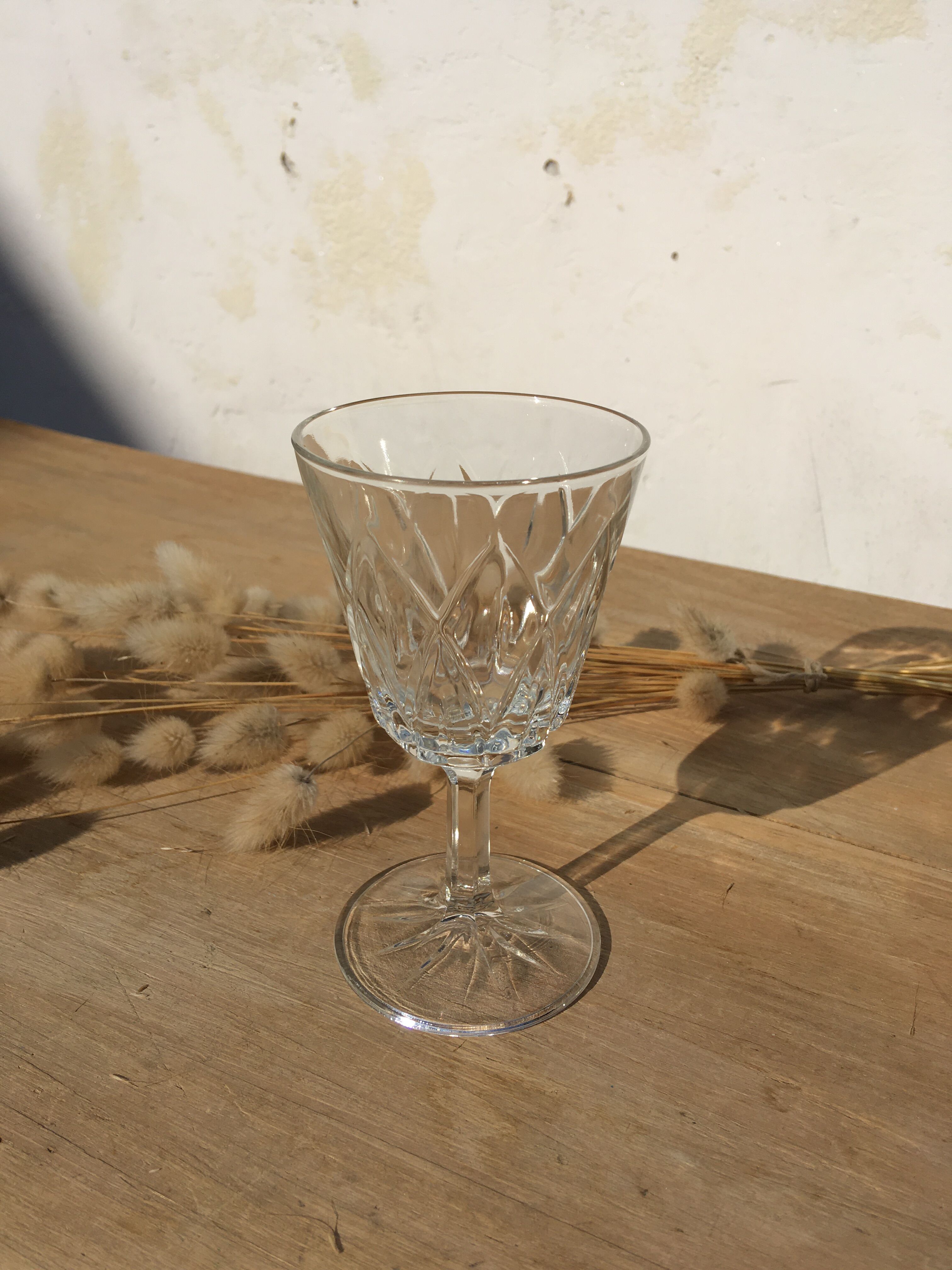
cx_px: 476
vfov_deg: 61.7
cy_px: 635
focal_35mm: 29
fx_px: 1063
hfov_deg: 48.2
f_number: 2.2
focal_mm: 4.15
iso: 25
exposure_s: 1/3497
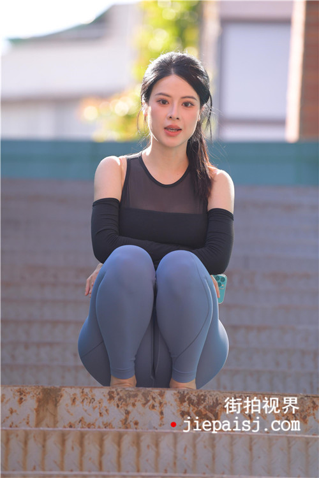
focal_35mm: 200
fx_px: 2658
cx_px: 160
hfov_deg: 6.9
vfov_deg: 10.3
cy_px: 239
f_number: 4
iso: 640
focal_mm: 200
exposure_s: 1/1000
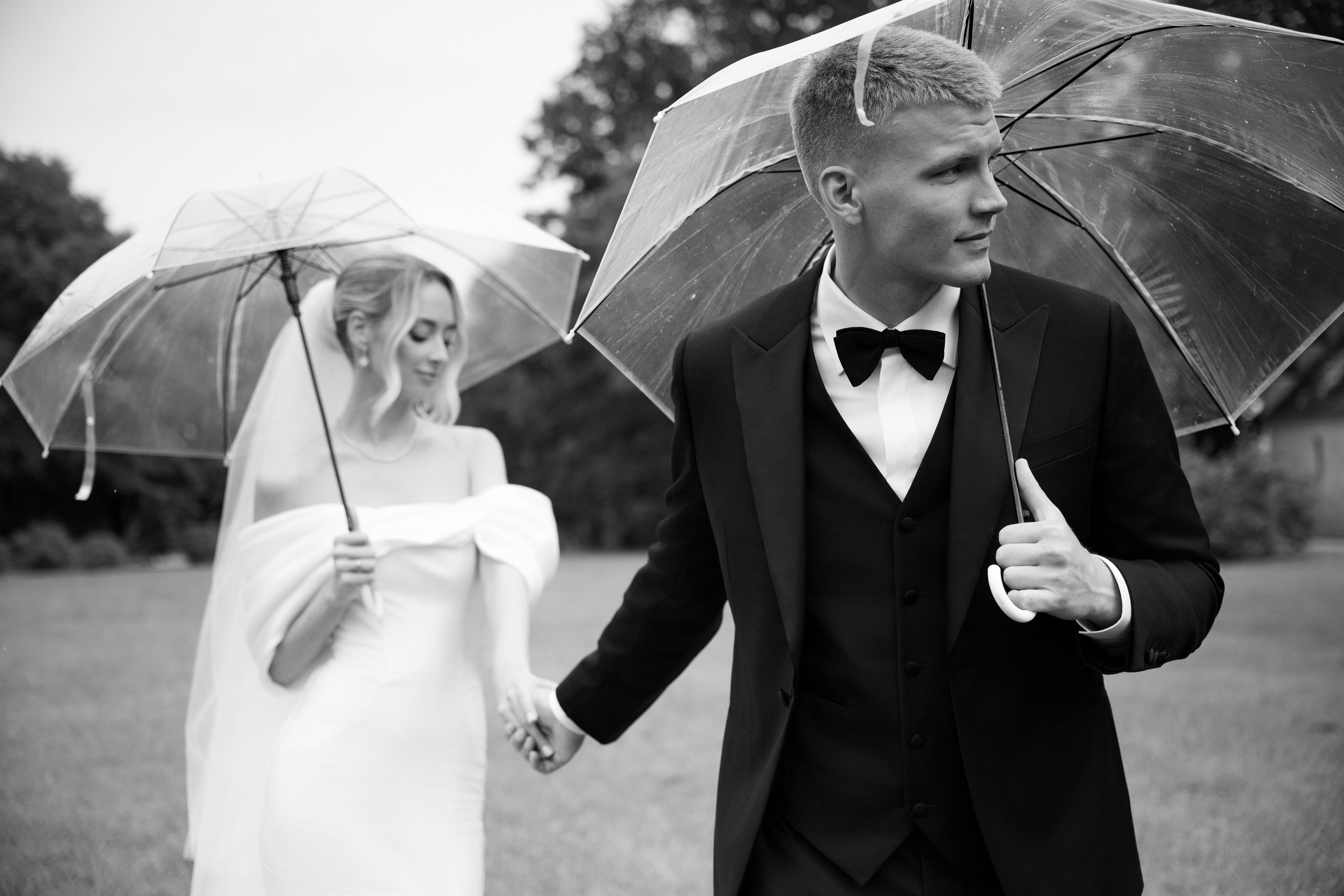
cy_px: 448
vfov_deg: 29.2
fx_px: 1717
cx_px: 672
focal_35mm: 46
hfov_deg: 42.7
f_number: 2.8
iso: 800
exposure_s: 1/6400
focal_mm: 46
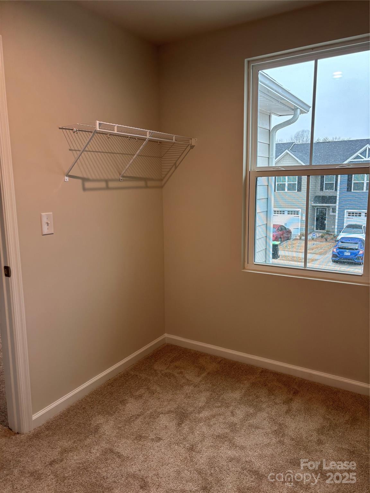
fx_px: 371
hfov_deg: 53.1
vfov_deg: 67.3
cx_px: 185
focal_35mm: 26
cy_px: 246
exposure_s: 1/120
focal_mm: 5.96
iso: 125
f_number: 1.6
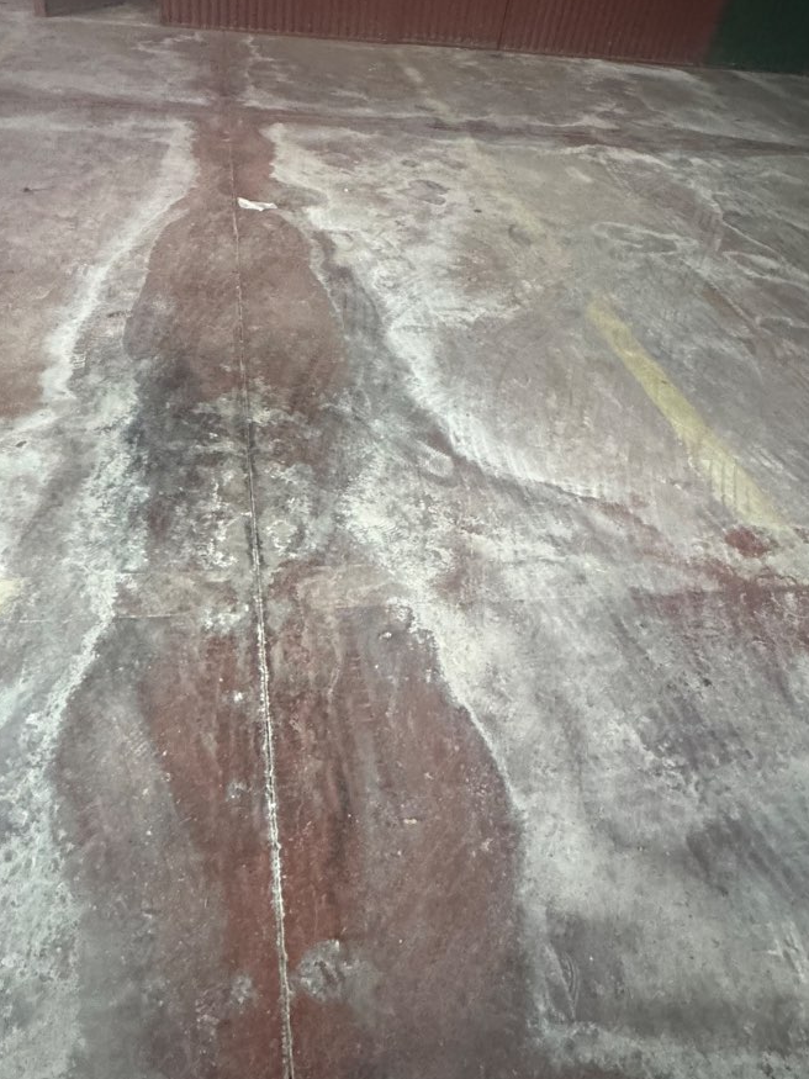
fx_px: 748
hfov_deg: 56.4
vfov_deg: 71.0
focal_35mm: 24
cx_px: 331
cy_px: 444
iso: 800
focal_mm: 2.22
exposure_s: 1/33
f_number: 2.2
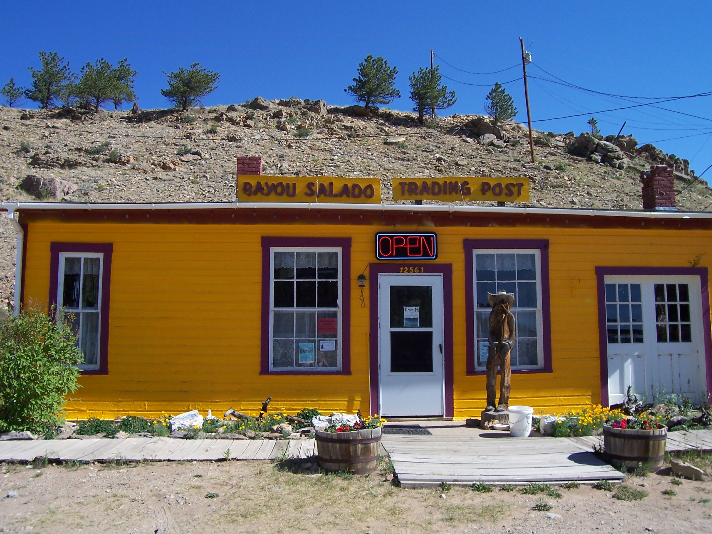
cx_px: 356
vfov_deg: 41.8
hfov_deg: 54.0
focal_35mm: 34
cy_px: 267
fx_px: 699
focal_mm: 5.6
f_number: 5.6
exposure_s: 1/350
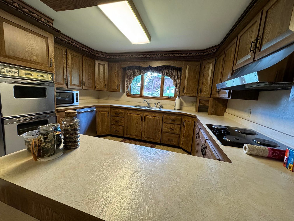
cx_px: 147
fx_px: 119
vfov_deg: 85.7
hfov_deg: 102.1
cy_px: 110
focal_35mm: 14
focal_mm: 2.22
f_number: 2.2
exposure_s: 1/120
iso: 320
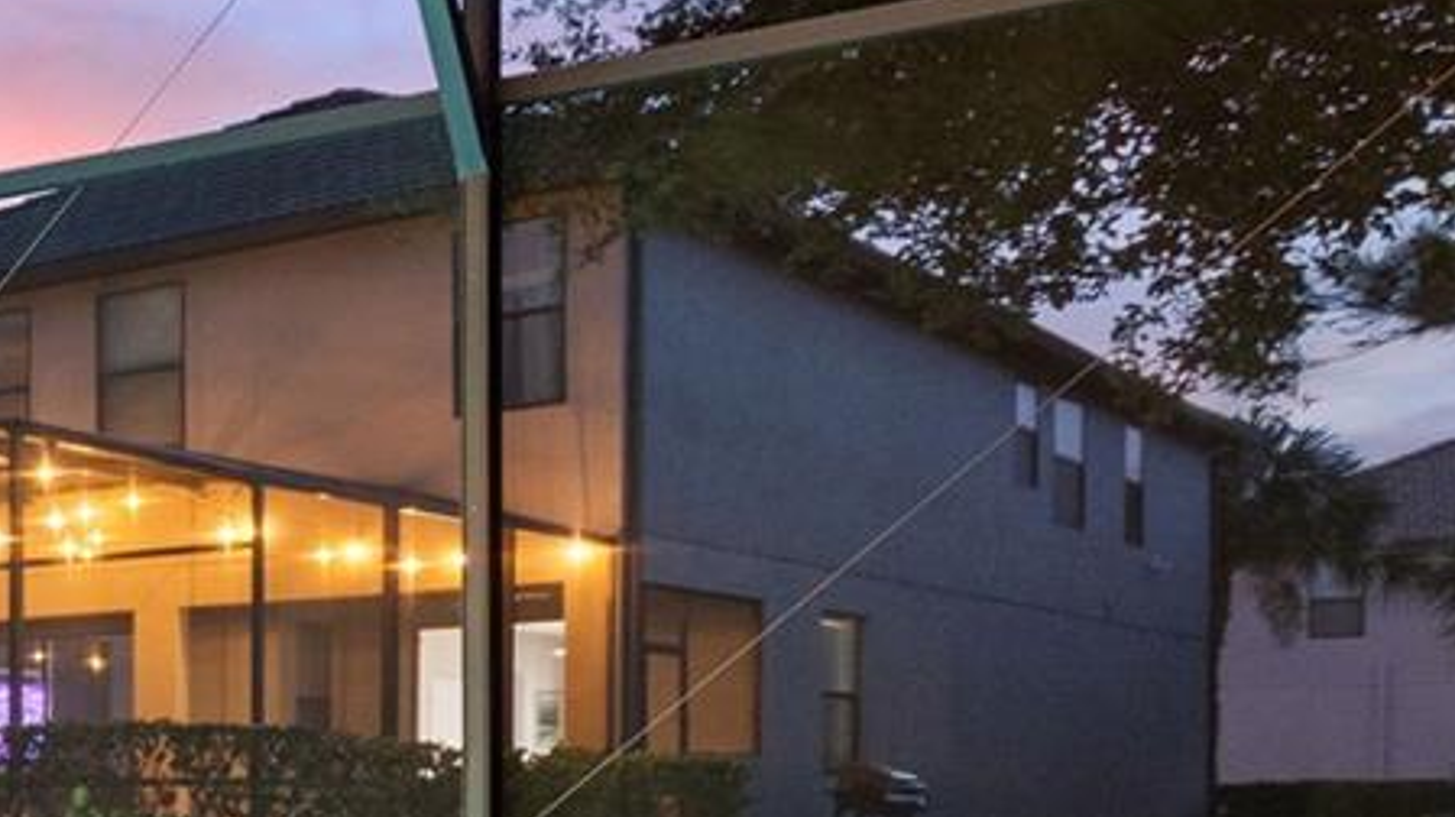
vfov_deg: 20.9
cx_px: -587
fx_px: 2159
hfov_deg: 28.2
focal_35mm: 56
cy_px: 752
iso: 800
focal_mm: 10
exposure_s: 5
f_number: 4.5
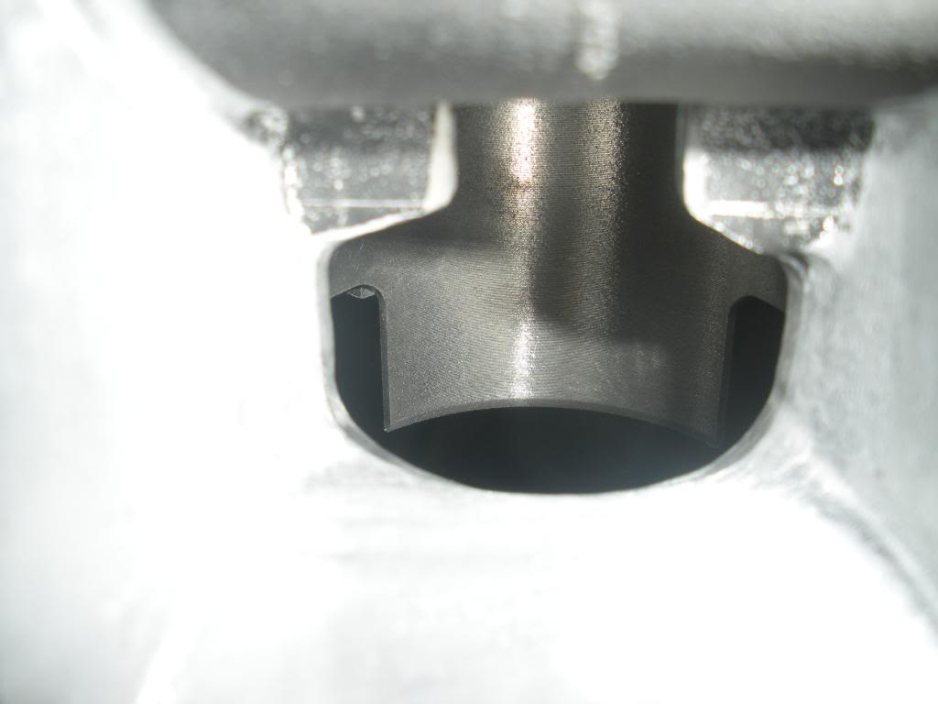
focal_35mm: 36
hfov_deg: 51.4
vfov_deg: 39.7
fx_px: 976
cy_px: 352
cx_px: 469
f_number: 3.5
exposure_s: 1/60
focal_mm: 6.3
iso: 64
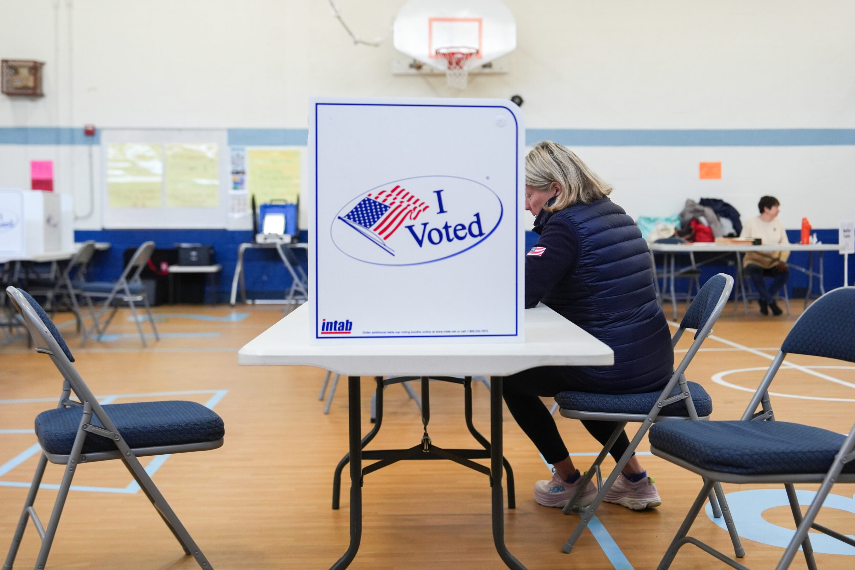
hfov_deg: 42.7
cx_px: 433
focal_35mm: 46
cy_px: 288
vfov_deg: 29.3
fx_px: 1093
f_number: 2.8
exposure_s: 1/500
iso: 2000
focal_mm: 45
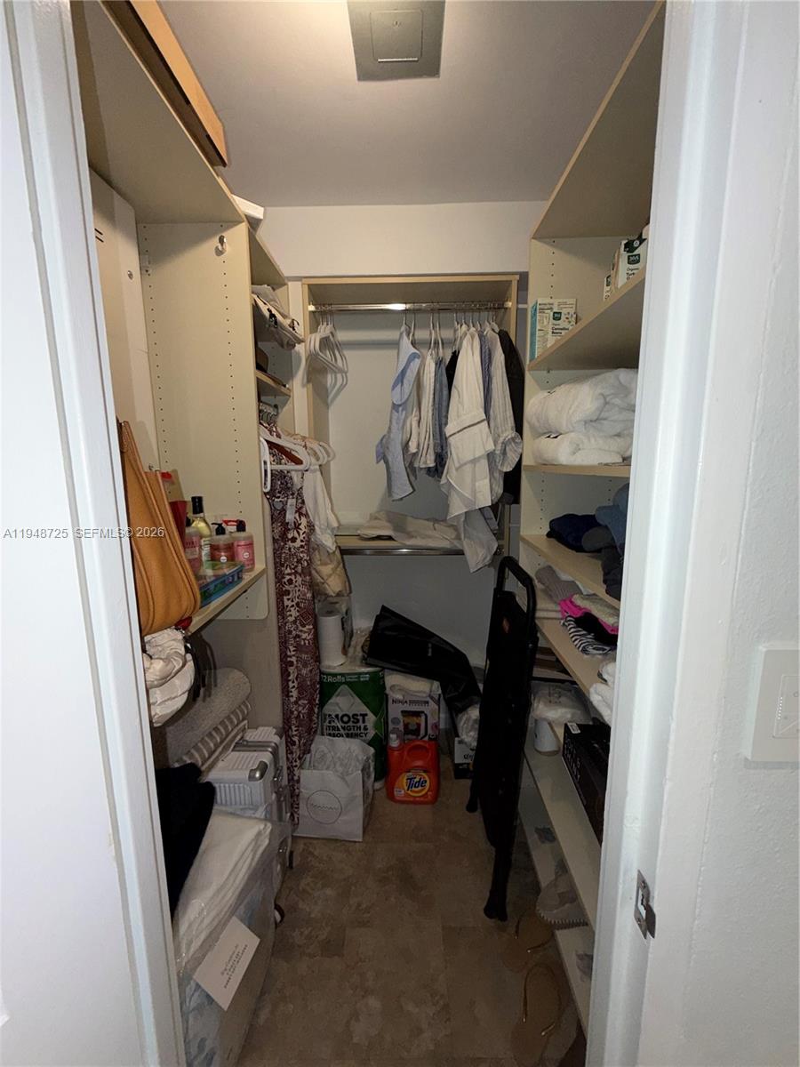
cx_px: 400
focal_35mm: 14
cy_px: 534
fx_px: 431
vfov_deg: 102.1
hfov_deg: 85.7
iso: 80
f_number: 2.2
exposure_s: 1/60
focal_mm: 2.22
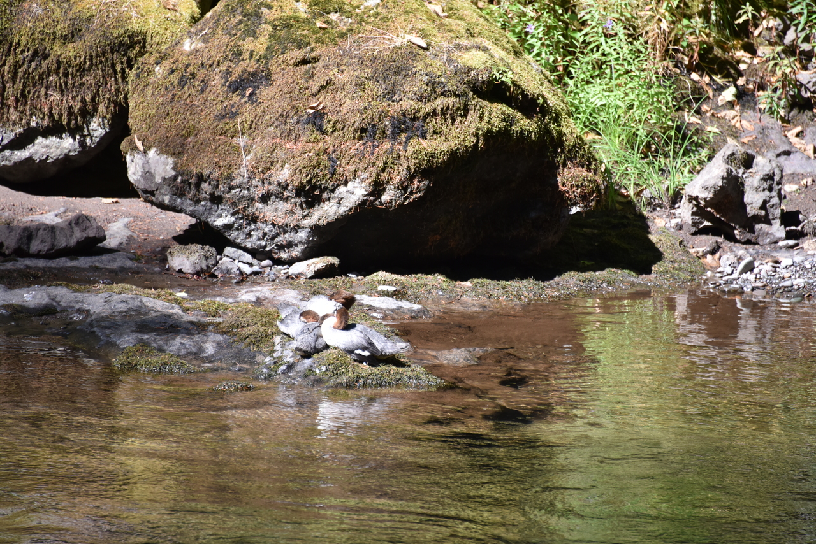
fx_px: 6801
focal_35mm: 300
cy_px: 272
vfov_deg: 4.6
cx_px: 408
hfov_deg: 6.9
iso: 560
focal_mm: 300
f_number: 5.6
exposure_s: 1/640
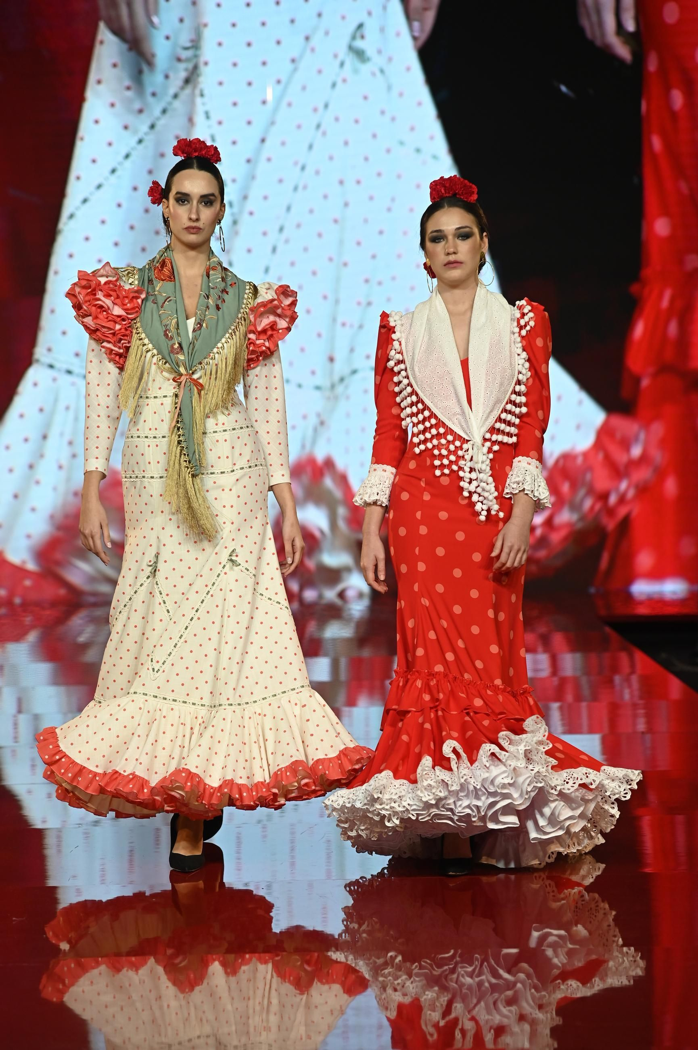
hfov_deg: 12.2
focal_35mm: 112
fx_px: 3262
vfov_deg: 18.3
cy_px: 525
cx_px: 349
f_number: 4
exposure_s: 1/400
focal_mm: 112
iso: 1000
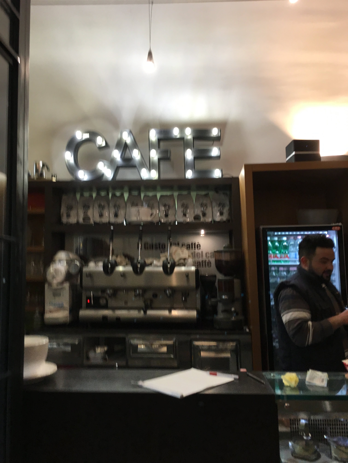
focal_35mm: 29
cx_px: 174
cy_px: 232
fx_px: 389
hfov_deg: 48.2
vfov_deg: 61.7
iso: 64
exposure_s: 1/33
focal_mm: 4.15
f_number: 2.2
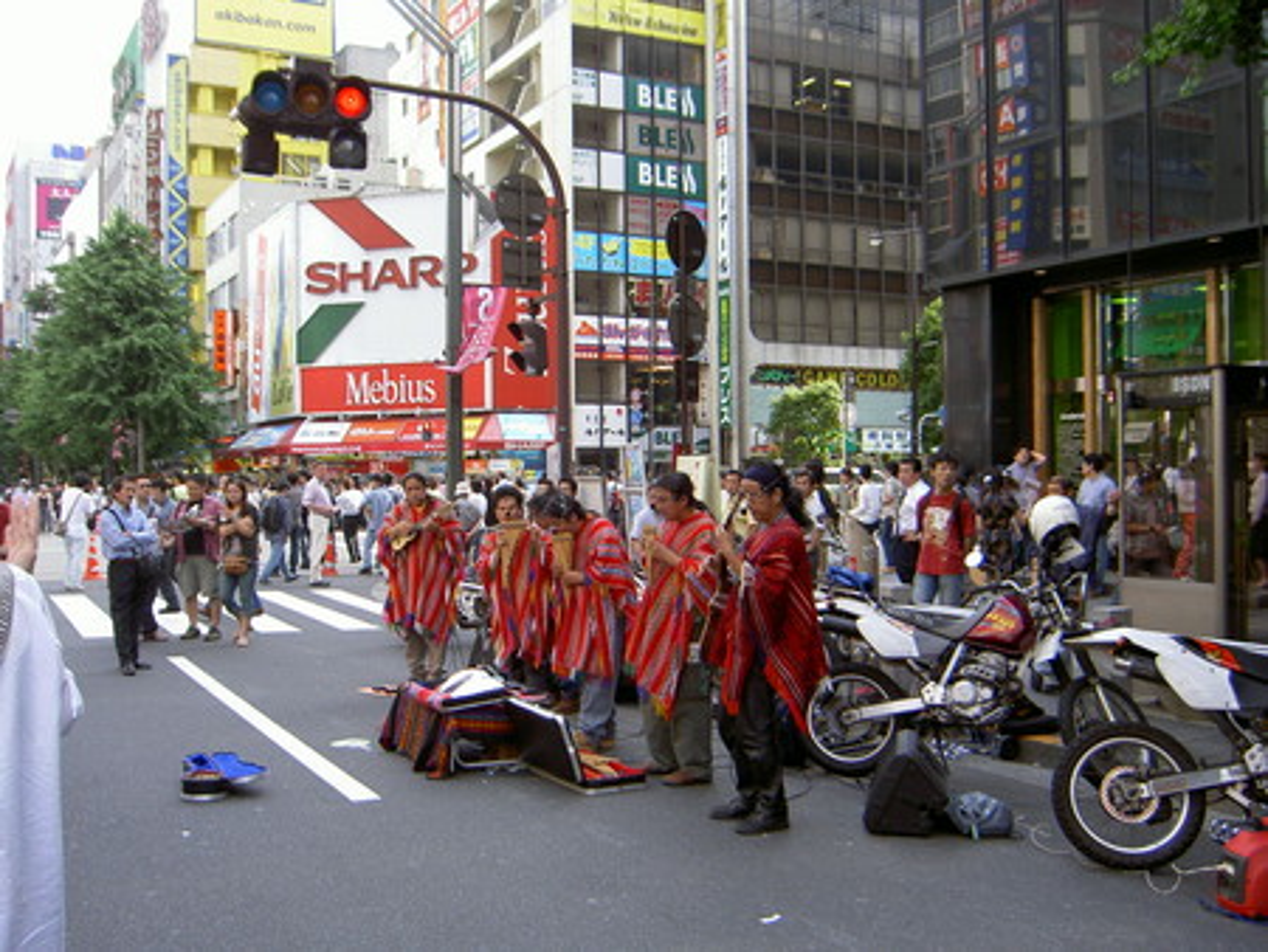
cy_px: 476
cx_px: 634
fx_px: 1246
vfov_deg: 41.8
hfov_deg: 53.9
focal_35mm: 34
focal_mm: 5.6
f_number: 2.8
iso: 50
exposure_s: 1/160
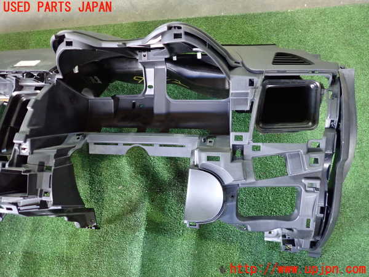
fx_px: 266
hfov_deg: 69.4
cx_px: 184
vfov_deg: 54.9
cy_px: 138
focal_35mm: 25
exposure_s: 1/30
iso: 800
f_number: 2
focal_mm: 4.5
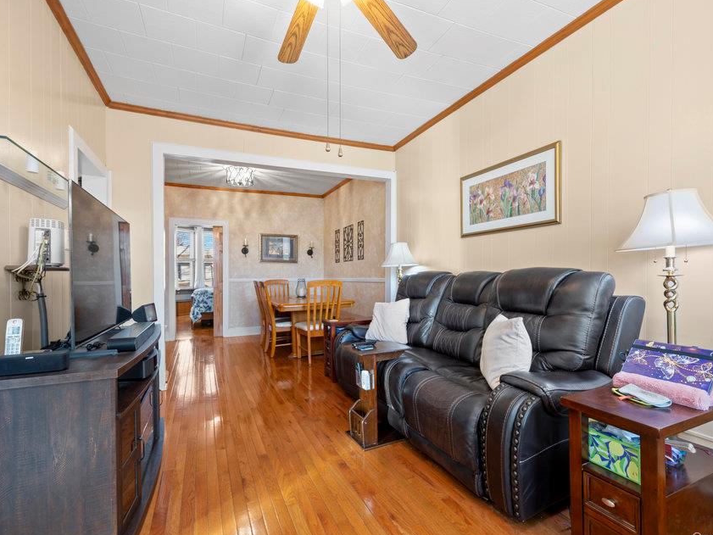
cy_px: 266
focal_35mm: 16
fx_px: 330
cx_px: 354
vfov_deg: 78.1
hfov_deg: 94.5
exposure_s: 1/8
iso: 800
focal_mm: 14
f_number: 8
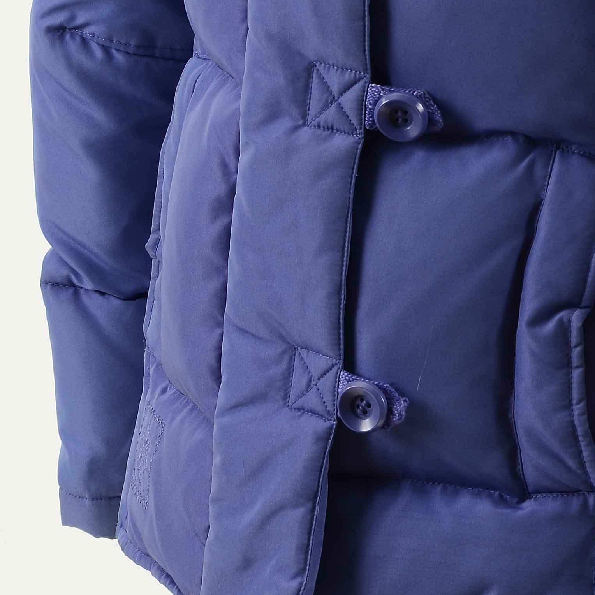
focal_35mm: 197
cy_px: -69
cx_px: 580
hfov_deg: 8.8
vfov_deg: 8.8
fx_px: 3831
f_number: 8
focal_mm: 48
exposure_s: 1/80
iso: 160
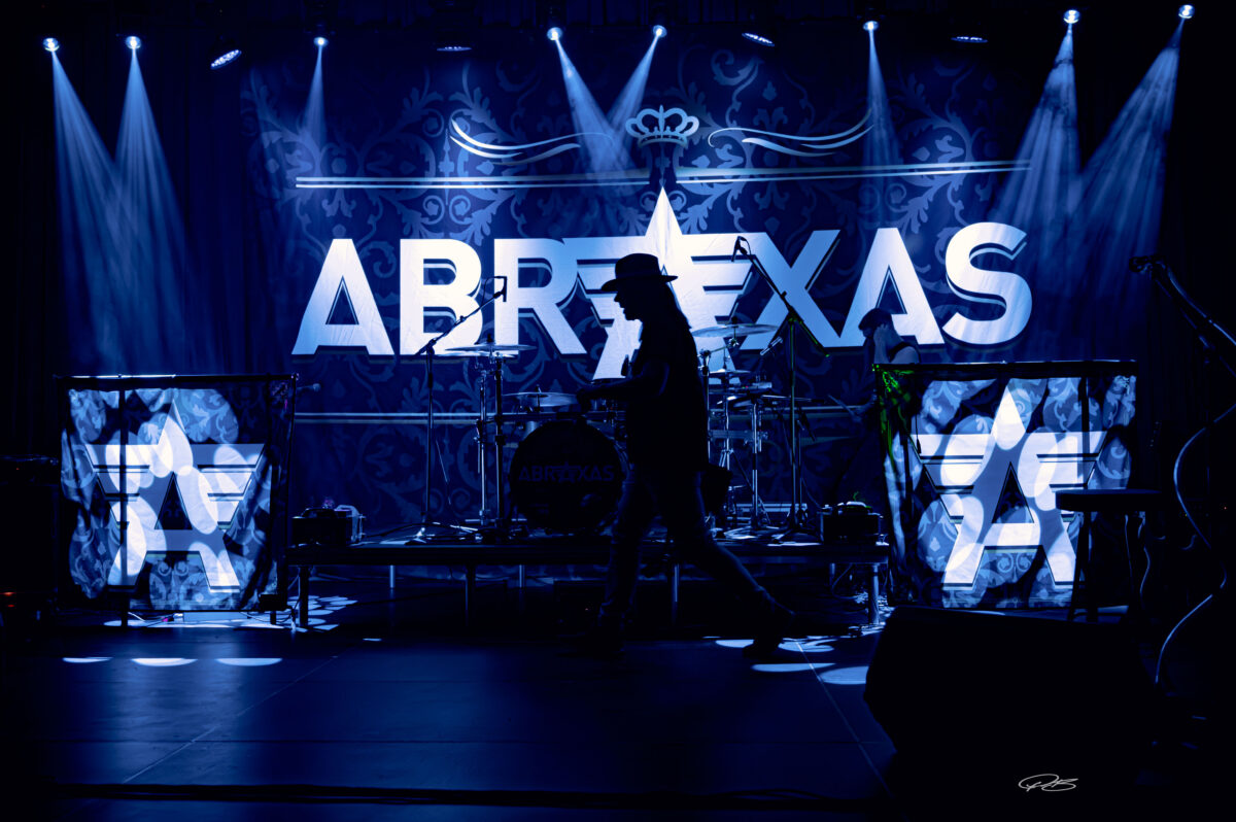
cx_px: 618
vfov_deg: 37.8
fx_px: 1201
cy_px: 411
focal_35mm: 35
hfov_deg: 54.5
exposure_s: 1/250
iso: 3200
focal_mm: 35
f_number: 2.8
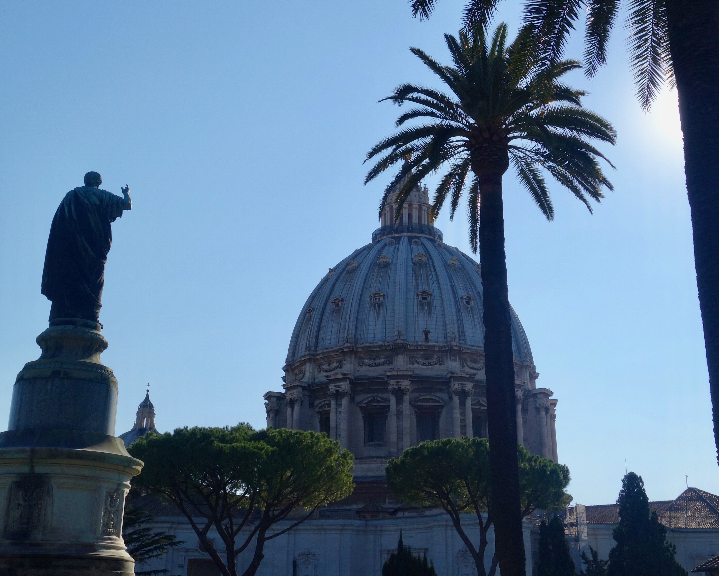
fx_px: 979
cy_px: 214
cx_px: 364
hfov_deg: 40.3
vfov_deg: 32.6
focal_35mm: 46
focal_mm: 11.89
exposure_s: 1/800
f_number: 6.3
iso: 125
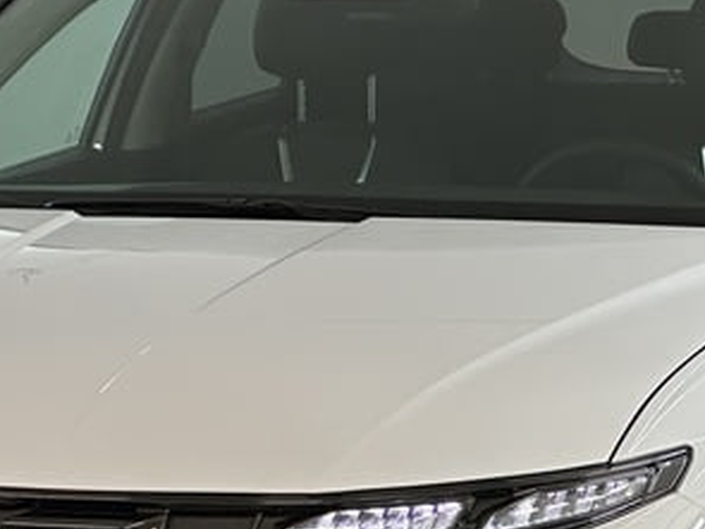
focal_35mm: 235
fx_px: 4784
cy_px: 473
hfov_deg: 8.4
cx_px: 327
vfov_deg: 6.3
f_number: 2.8
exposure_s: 1/100
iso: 160
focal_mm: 9
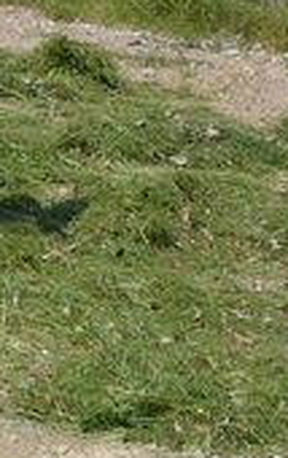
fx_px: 2387
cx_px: -323
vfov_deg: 10.8
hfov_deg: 6.7
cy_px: -27
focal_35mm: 191
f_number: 4.2
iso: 100
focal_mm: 7.8
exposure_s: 1/800
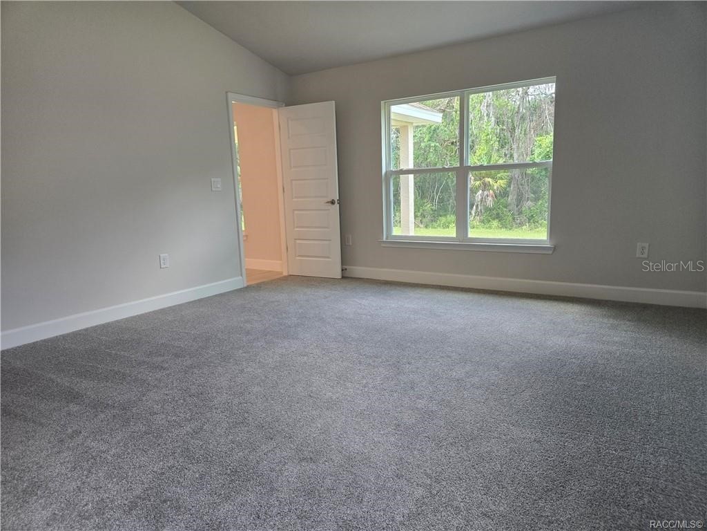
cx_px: 354
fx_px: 470
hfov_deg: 73.9
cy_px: 266
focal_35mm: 23
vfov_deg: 58.9
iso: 125
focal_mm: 5.4
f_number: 1.8
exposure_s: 1/120
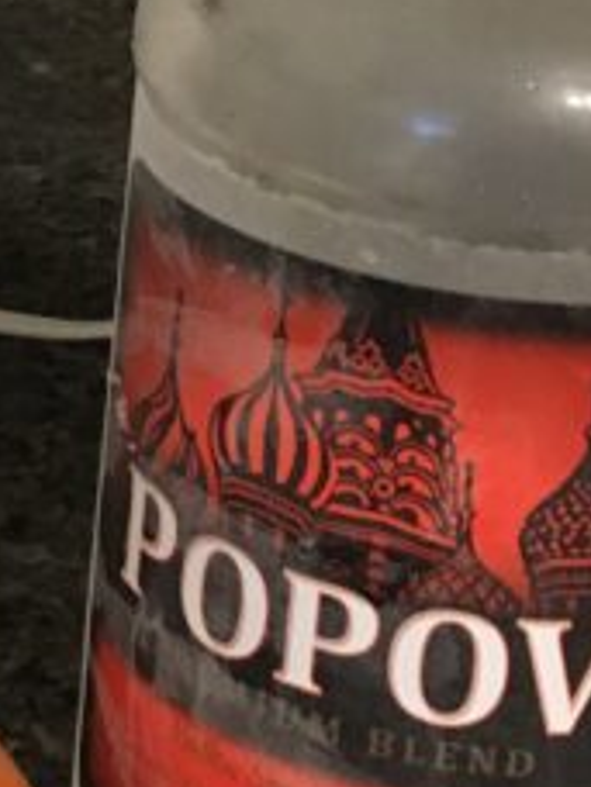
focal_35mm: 130
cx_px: -484
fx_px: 2959
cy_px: -21
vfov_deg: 14.9
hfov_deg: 10.7
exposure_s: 1/24
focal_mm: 4.15
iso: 200
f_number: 2.2
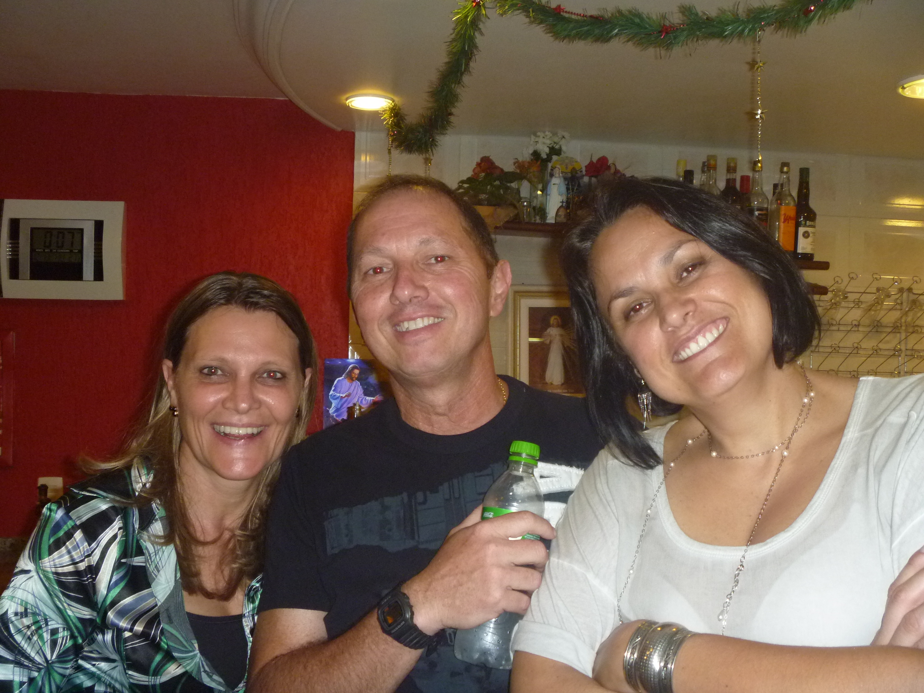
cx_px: 462
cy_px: 346
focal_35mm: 35
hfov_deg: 52.6
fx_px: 934
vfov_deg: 40.7
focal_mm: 6.3
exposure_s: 1/30
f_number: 3.5
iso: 320
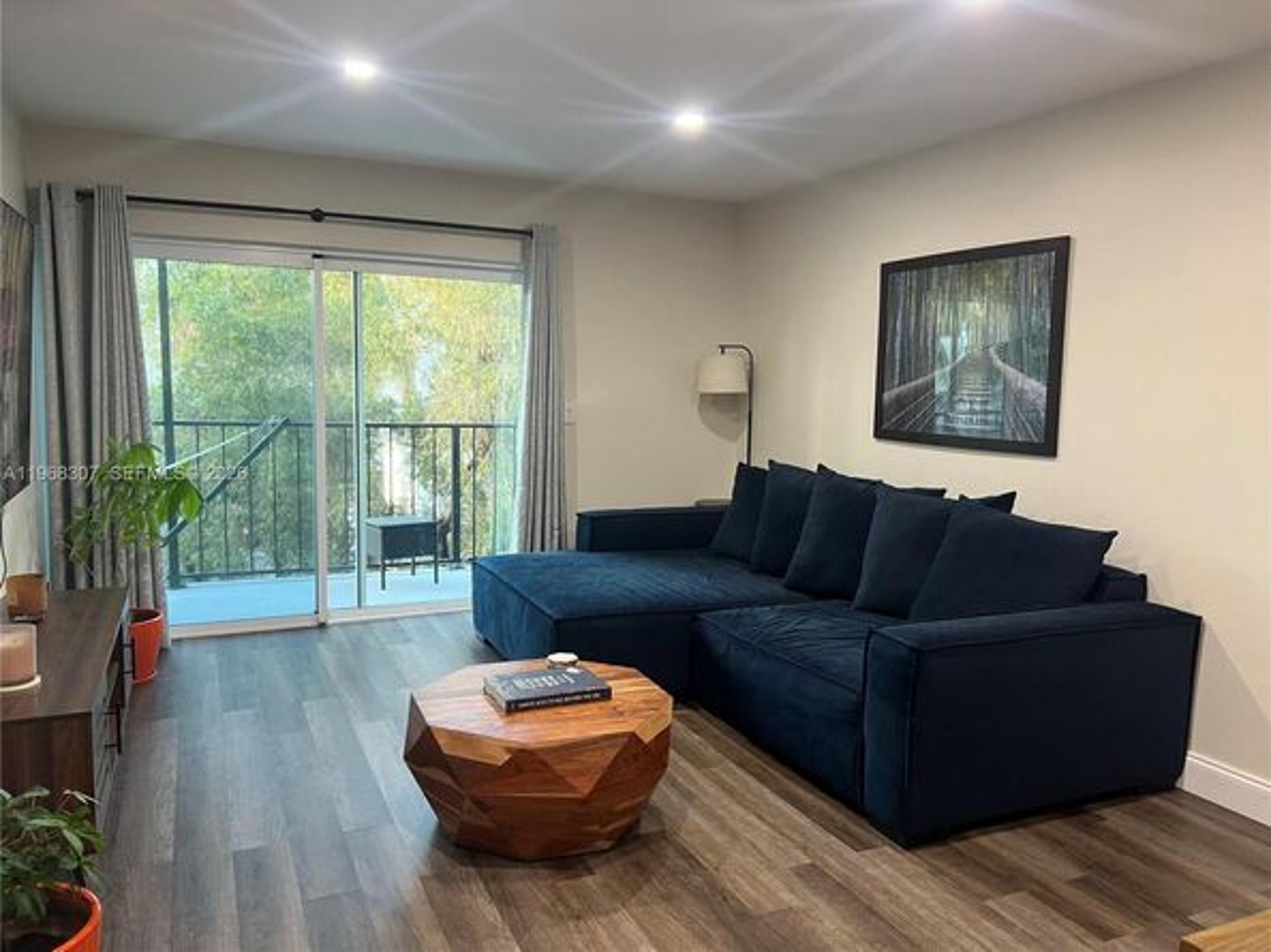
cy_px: 476
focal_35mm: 26
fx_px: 954
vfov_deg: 53.0
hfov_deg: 67.3
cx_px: 636
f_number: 1.5
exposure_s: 1/60
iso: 160
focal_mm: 5.7
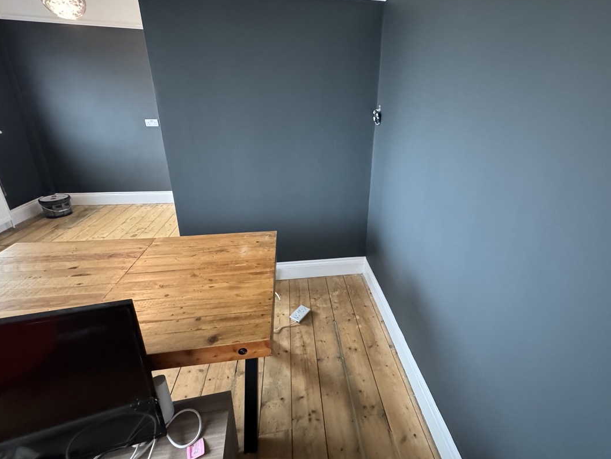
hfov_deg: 90.5
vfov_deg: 74.5
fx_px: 300
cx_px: 347
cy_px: 205
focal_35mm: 17
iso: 1250
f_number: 2.2
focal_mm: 2.22
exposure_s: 1/50
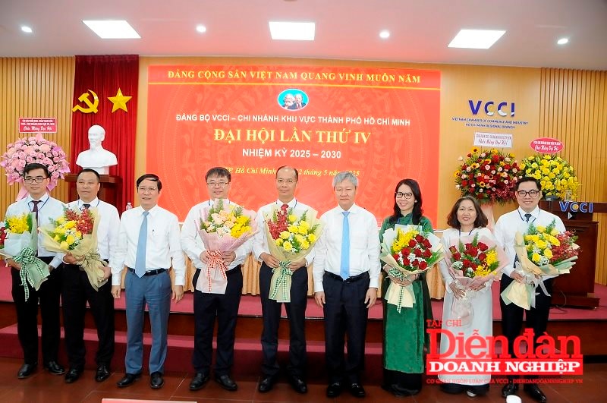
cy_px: 202
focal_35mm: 27
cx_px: 304
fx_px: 455
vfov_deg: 47.8
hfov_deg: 67.5
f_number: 5
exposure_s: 1/60
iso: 800
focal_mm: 18
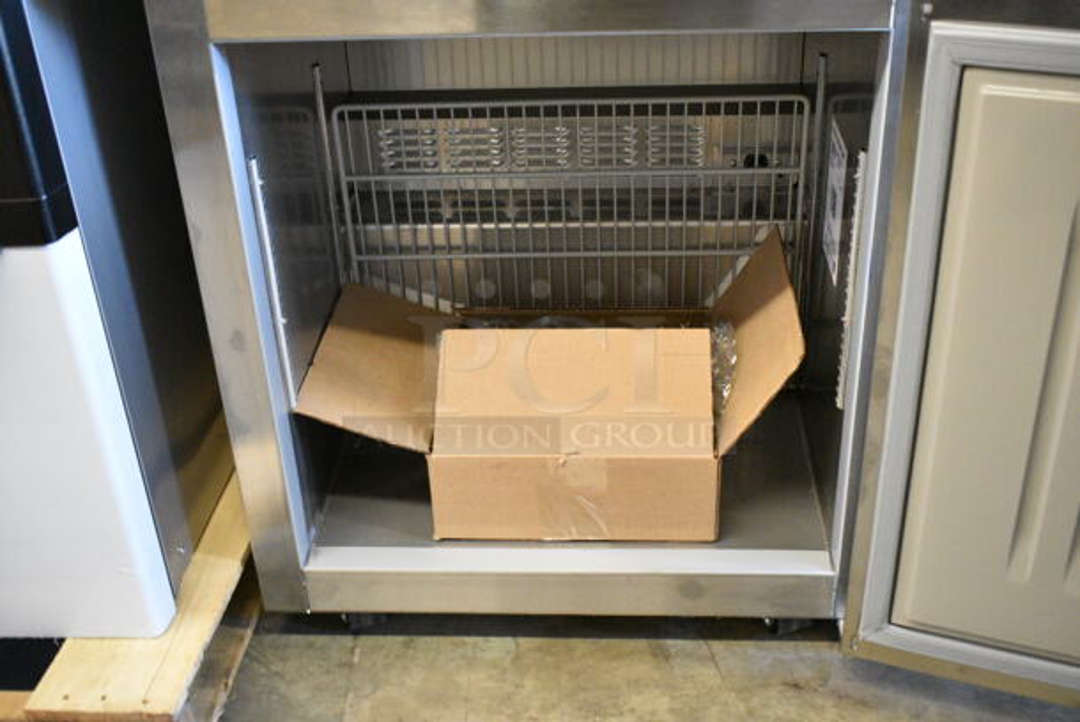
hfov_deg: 46.4
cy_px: 361
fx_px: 1261
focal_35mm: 42
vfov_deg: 32.0
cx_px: 540
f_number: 4.2
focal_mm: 28
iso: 6400
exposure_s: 1/80
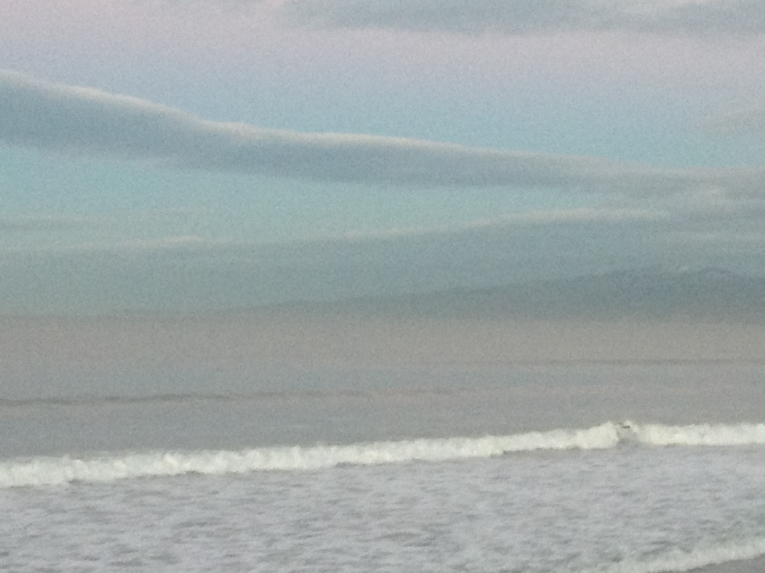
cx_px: 500
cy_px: 154
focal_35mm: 117
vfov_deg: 12.6
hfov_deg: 16.8
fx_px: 2586
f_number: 2.4
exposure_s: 1/20
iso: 100
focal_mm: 4.28
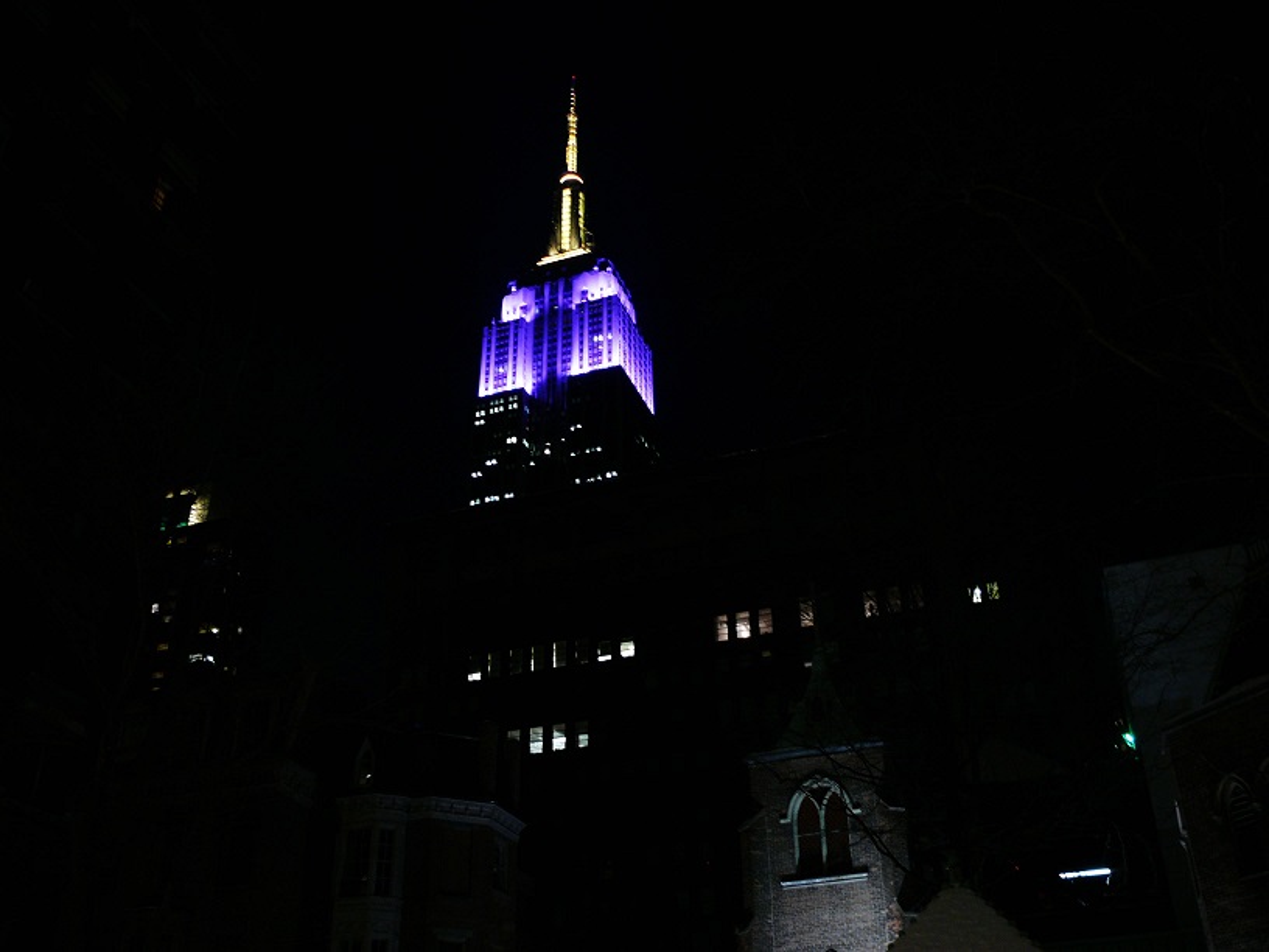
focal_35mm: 35
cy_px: 476
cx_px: 634
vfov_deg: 40.7
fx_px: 1283
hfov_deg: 52.6
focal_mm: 7.4
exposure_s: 1/3.2
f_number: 2.8
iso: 100
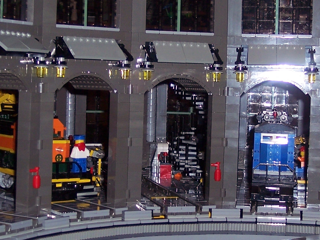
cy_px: 87
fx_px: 823
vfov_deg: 16.6
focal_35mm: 89
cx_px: 168
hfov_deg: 22.0
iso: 100
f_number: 2.8
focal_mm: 8
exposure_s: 1/60
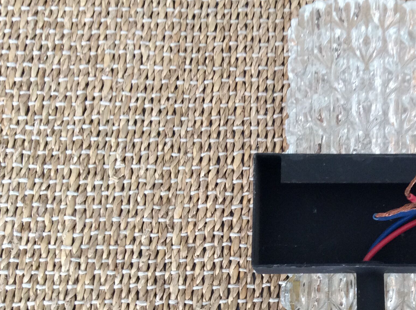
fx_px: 648
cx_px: 332
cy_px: 201
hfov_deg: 34.5
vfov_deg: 26.8
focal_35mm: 54
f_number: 2.4
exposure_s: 1/25
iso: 125
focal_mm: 3.3
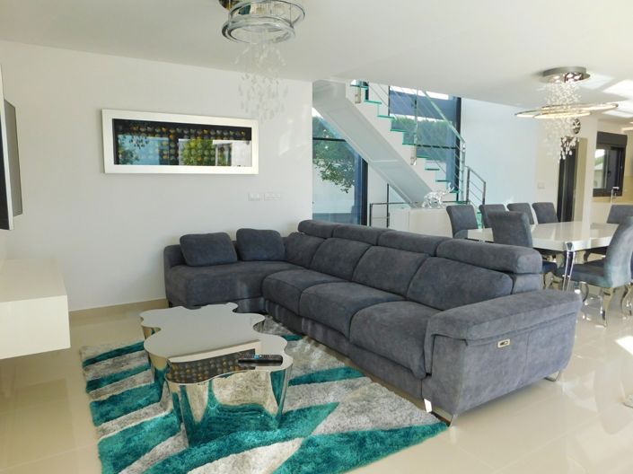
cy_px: 237
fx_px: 420
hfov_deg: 74.0
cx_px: 316
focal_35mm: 23
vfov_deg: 58.8
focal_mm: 4
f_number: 3
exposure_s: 1/250
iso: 125
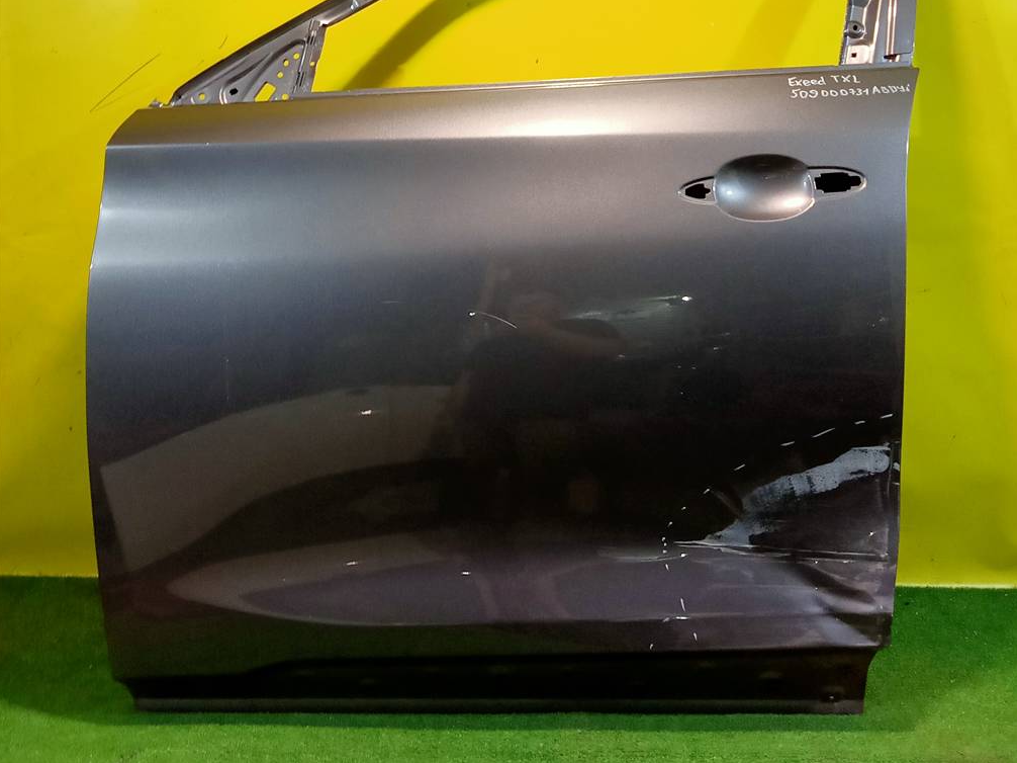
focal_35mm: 38
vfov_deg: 37.3
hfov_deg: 49.0
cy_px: 250
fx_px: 1116
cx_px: 512
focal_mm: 3.65
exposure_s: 1/33.3
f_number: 2.2
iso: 197
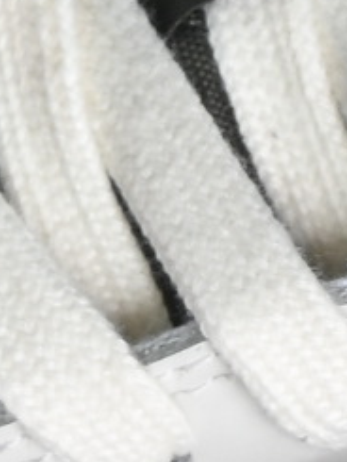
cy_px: 892
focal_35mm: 820
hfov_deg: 1.8
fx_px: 10950
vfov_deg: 2.4
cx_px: 387
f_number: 6.3
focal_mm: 50
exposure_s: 1/50
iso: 160
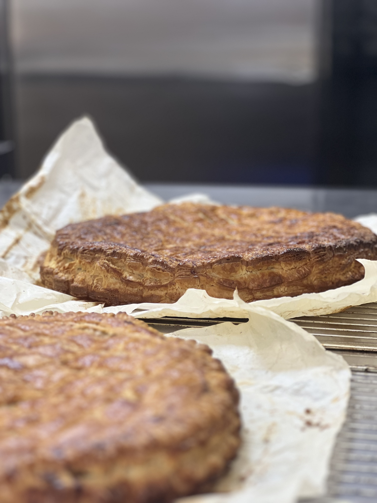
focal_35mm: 77
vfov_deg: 25.3
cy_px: 252
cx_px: 188
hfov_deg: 19.1
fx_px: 1118
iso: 160
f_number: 2.8
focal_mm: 9
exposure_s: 1/33
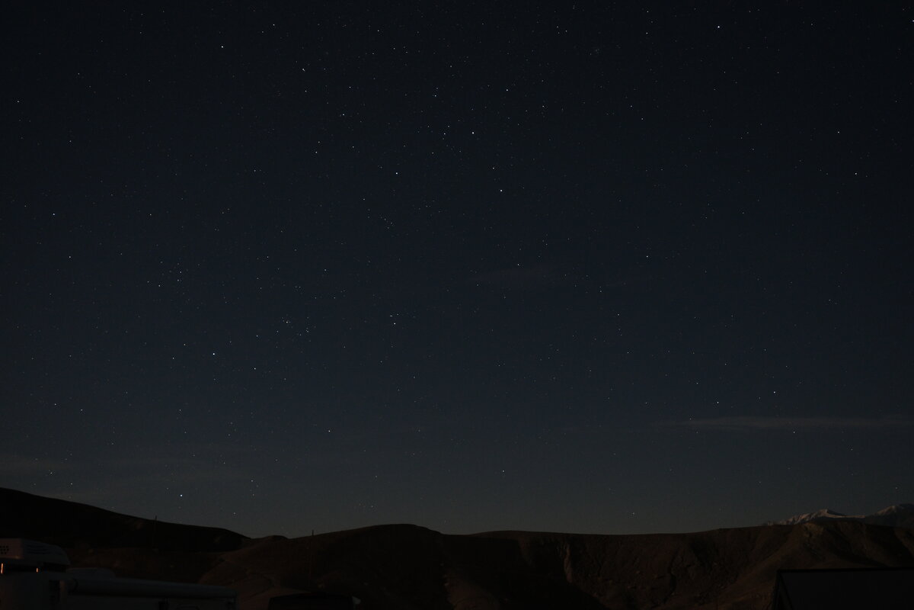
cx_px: 457
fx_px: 1041
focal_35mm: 41
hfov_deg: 47.4
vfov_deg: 32.6
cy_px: 305
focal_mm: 27
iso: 1000
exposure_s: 6
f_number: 2.8
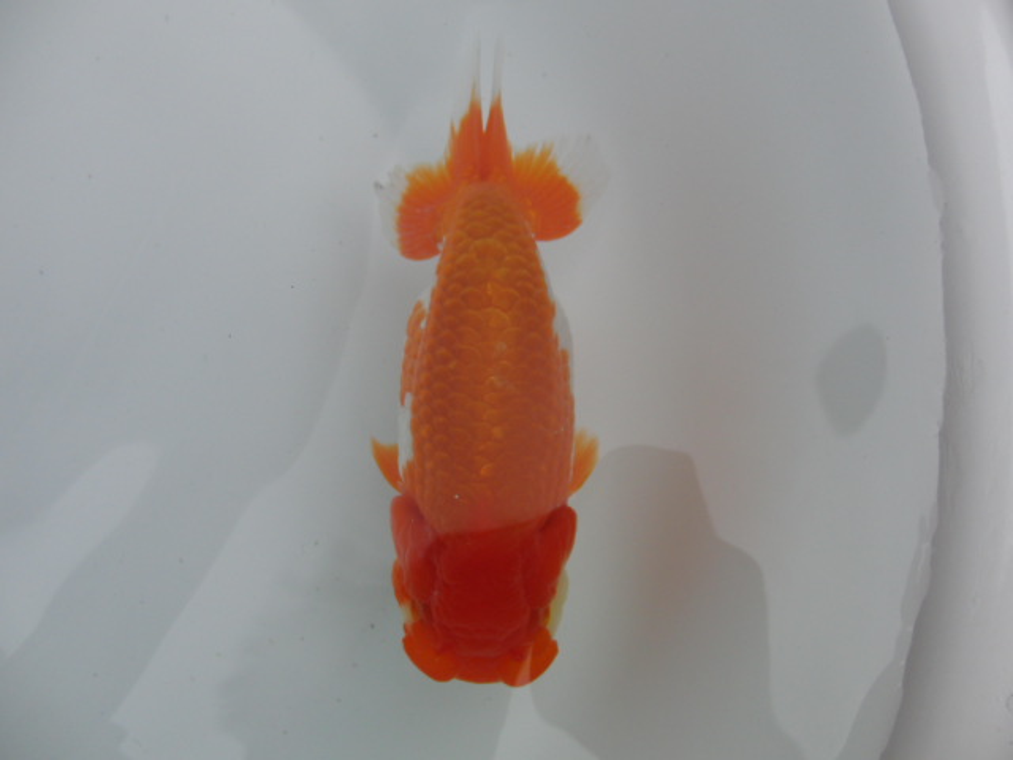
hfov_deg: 50.1
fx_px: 1083
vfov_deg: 38.7
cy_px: 380
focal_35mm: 37
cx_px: 506
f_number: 3.6
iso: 100
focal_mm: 6.42
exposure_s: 1/320
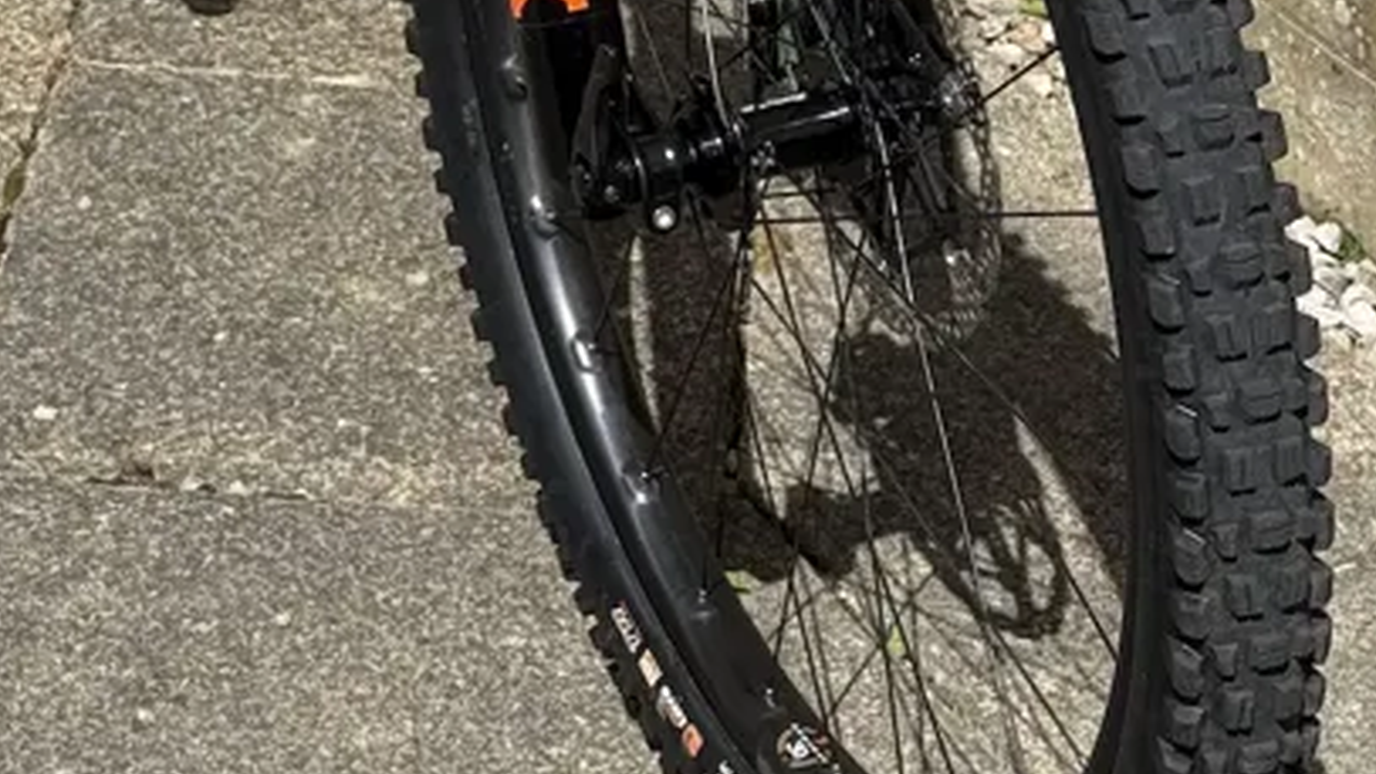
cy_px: -548
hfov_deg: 15.6
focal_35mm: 137
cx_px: 311
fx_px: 4999
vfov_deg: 8.6
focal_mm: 6.76
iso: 80
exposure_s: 1/6536
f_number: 1.78
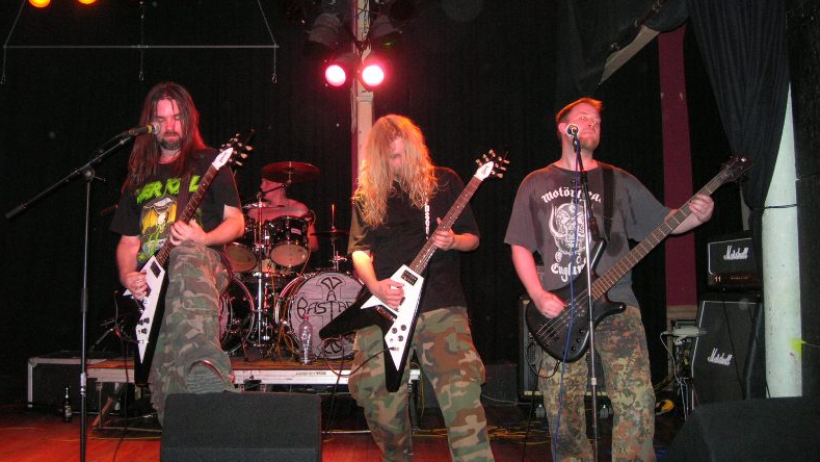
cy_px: 171
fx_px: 913
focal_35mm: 42
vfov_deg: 28.2
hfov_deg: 48.4
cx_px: 412
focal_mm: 7.8
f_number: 2.8
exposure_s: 1/60.1
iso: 162
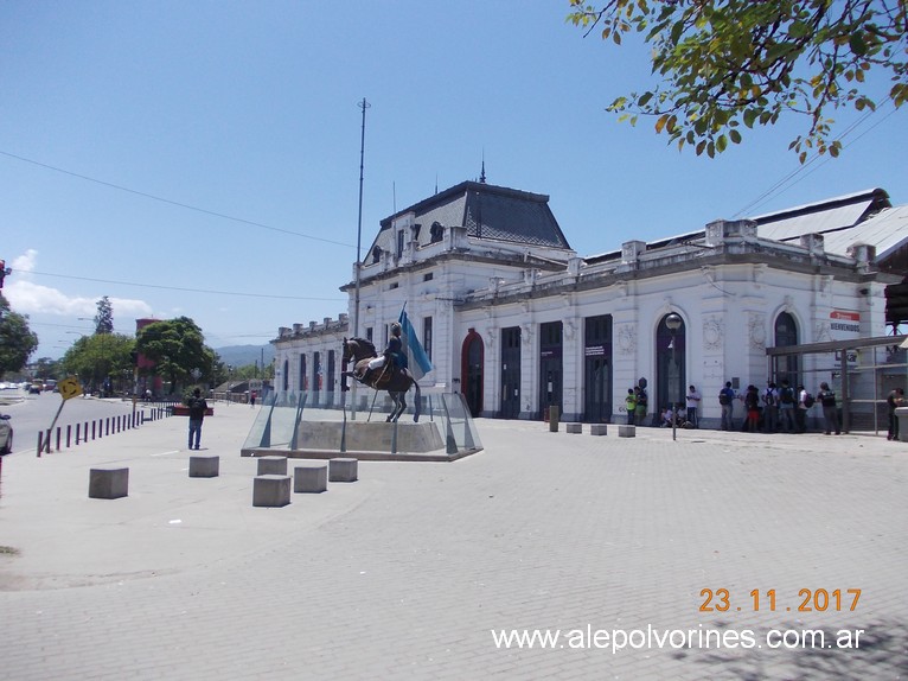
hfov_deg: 63.5
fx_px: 734
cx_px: 454
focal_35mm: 28
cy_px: 340
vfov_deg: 49.7
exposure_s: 1/400
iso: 80
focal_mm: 4
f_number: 5.4
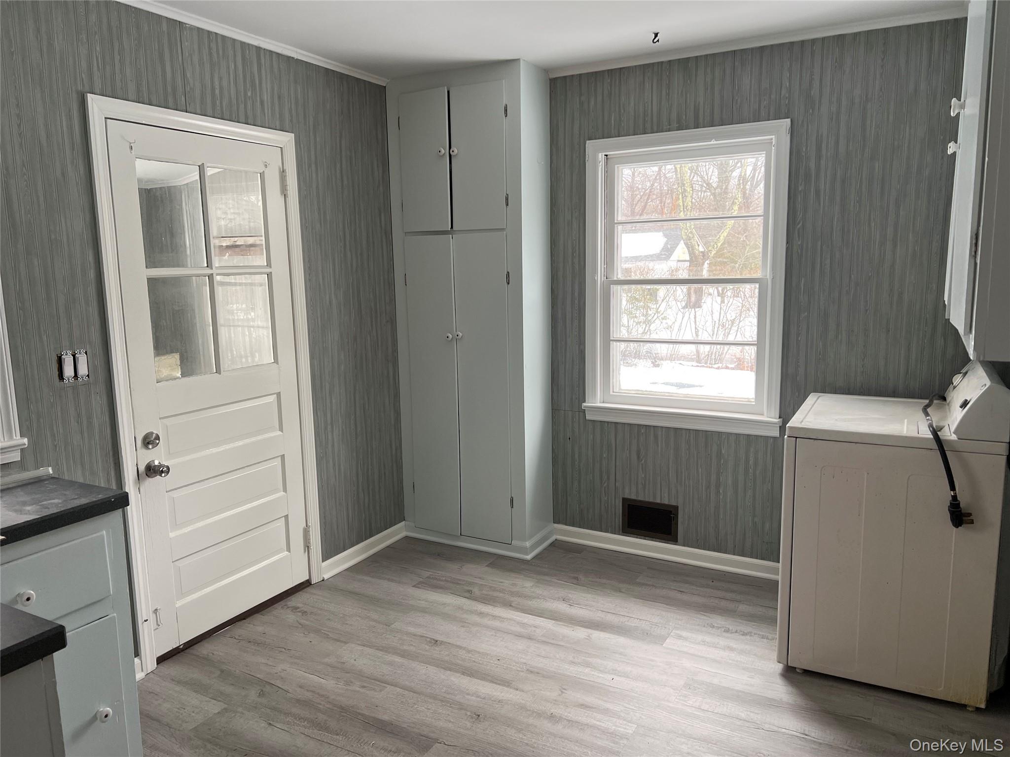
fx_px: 759
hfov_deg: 67.3
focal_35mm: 26
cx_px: 505
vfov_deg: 53.1
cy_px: 378
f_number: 1.5
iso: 80
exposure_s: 1/60
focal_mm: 5.7
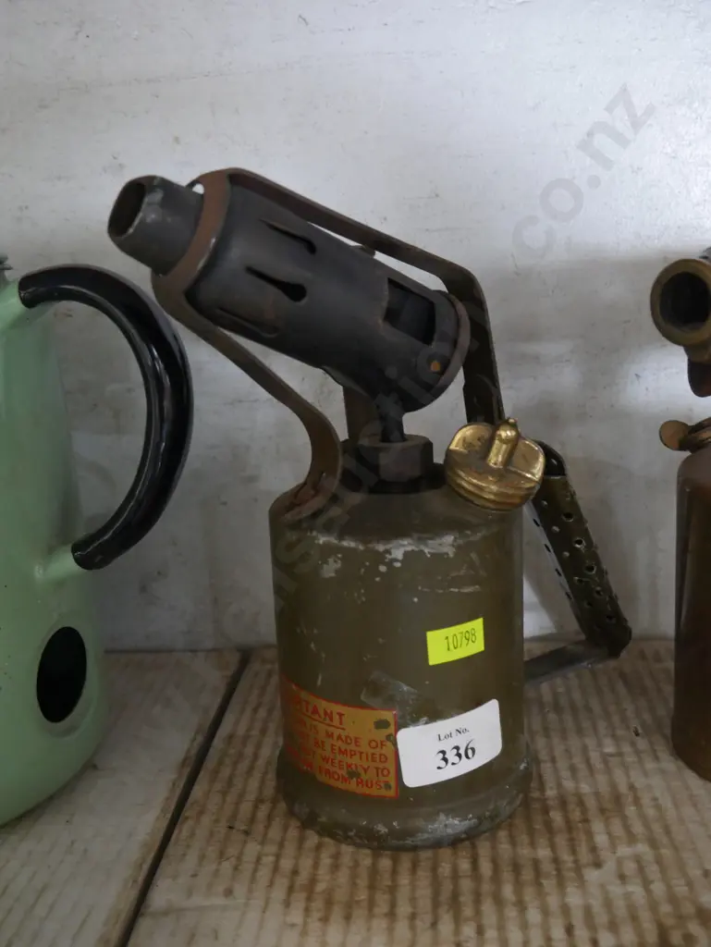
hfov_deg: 39.7
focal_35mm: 36
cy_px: 474
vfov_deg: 51.3
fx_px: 985
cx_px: 356
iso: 2000
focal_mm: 18
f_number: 4
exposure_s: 1/60
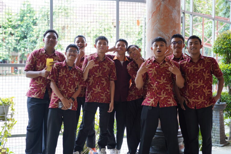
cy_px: 77
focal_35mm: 55
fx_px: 353
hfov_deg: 36.2
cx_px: 116
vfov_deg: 24.6
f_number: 3.2
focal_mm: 55
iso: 1000
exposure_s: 1/100
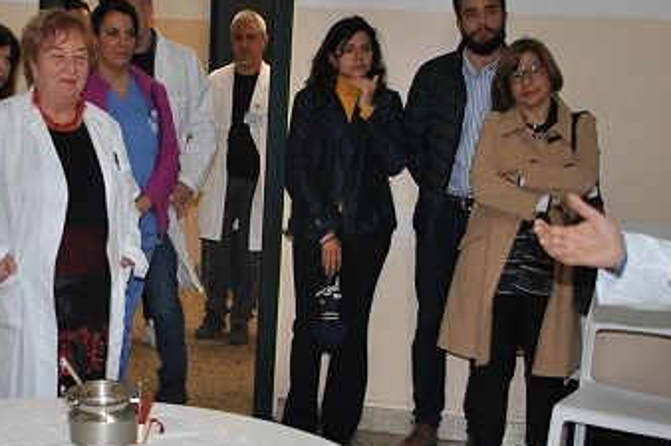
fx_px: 1192
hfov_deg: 30.8
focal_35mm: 64
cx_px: 151
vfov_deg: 21.0
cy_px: 336
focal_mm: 18
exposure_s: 1/60
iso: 200
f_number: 3.5
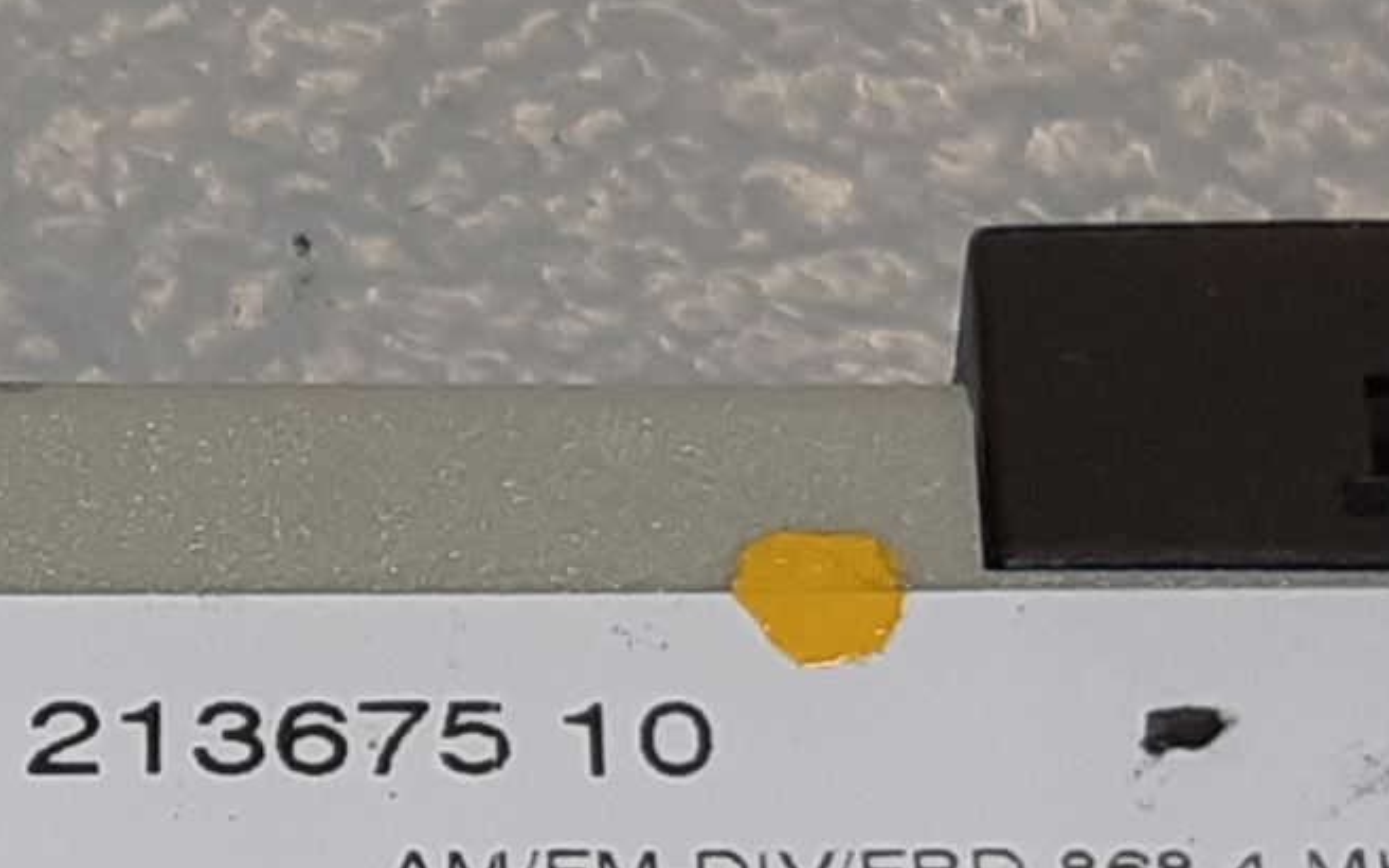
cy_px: 1194
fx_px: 3256
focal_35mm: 86
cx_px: -42
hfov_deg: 23.0
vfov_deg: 14.4
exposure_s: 1/100
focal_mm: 3.93
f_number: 1.7
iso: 40
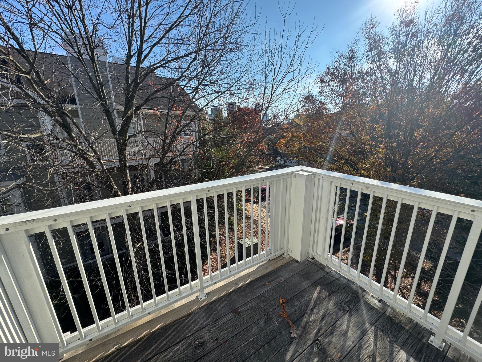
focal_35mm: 14
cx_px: 241
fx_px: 195
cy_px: 181
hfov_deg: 102.1
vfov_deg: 85.7
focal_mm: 2.22
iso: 50
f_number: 2.2
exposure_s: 1/1217
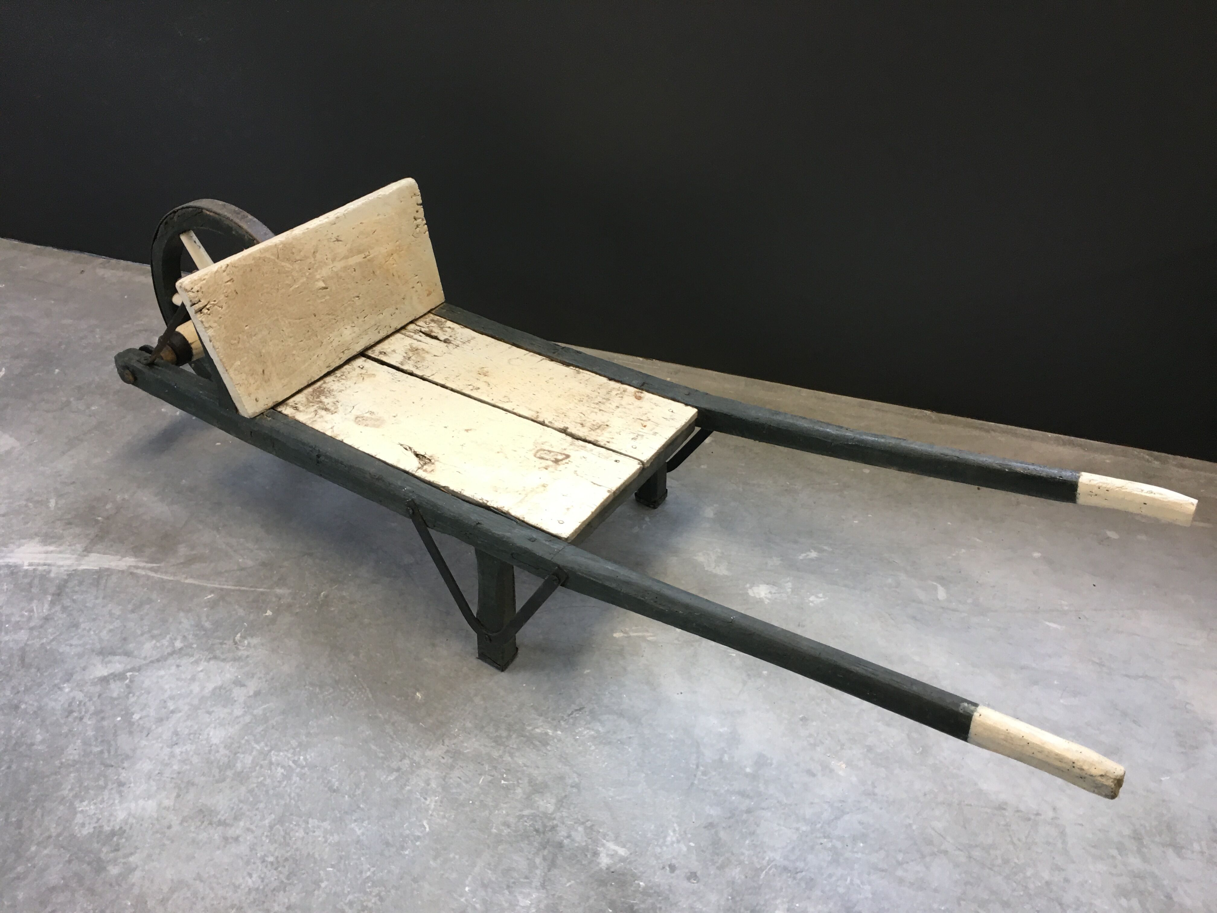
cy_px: 456
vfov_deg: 48.2
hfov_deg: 61.7
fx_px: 1020
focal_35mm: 29
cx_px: 608
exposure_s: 1/33
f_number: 2.2
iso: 50
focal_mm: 4.15
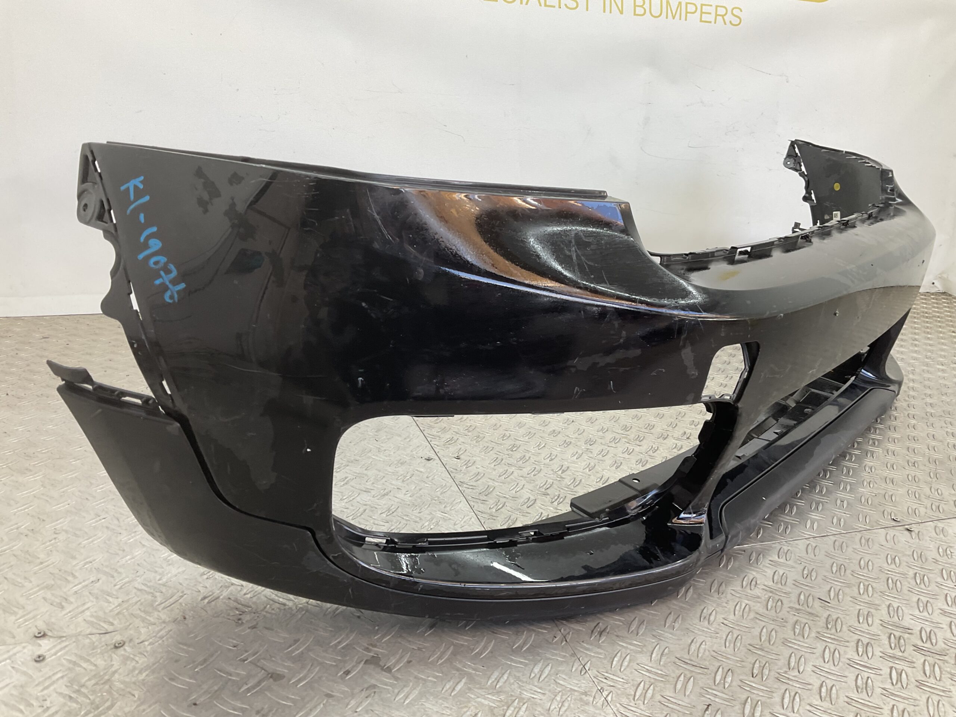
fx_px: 801
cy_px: 358
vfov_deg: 48.2
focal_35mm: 29
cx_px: 478
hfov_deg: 61.7
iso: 32
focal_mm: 3
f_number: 1.8
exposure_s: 1/120
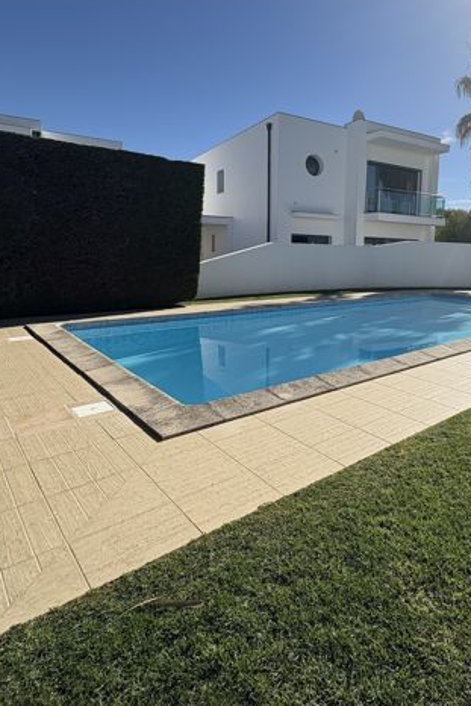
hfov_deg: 55.0
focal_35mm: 22
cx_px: 343
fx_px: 431
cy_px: 308
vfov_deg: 78.2
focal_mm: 2.22
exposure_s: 1/3247
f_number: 2.2
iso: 50
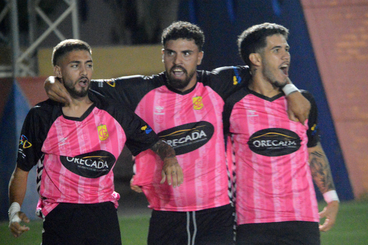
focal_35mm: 270
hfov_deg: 7.6
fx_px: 2759
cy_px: 122
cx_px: 184
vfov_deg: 5.1
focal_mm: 180
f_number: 5
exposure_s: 1/160
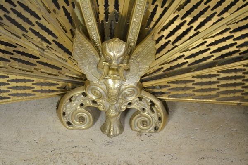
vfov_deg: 21.6
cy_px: 82
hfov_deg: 31.9
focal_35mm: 63
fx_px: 434
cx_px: 124
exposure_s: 1/40
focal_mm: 42
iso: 800
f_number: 5.3
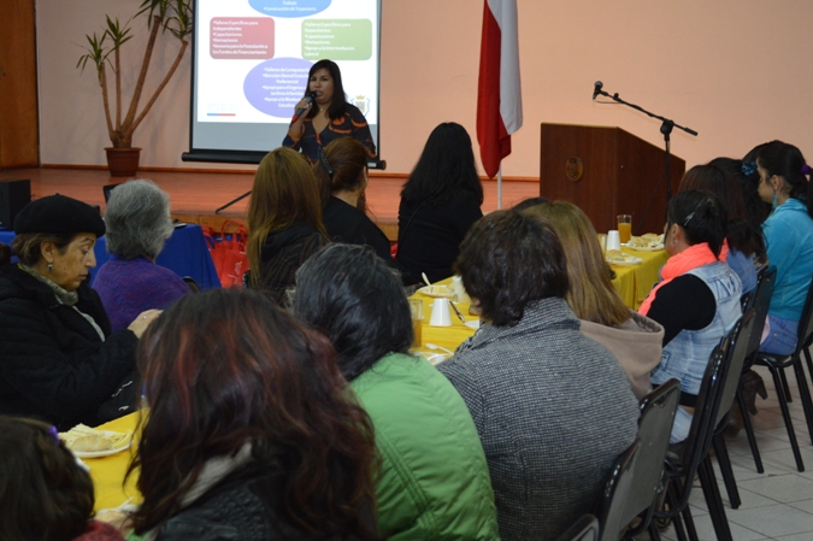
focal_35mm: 64
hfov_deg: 31.4
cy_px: 255
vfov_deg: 21.2
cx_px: 378
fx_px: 1444
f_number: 5
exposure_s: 1/60
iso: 1100
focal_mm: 36
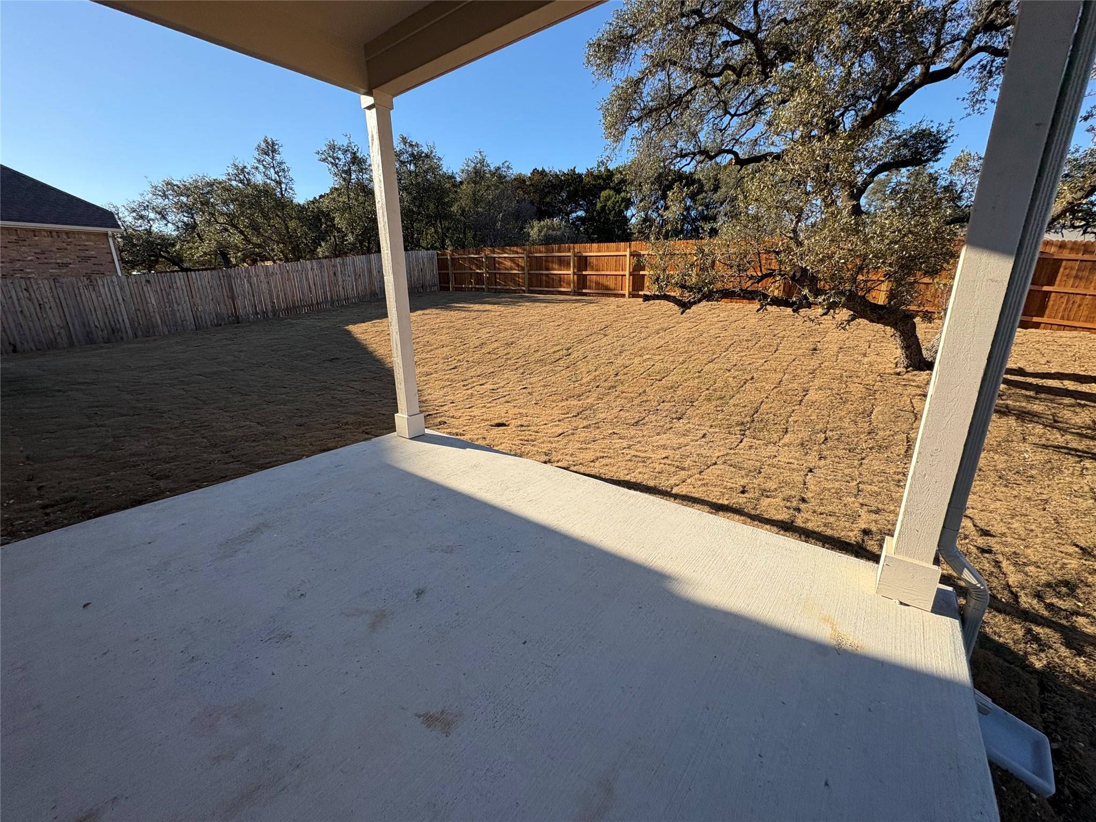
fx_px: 443
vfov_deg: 85.7
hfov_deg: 102.1
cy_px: 411
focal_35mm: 14
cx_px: 548
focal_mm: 2.22
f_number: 2.2
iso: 50
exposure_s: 1/1126
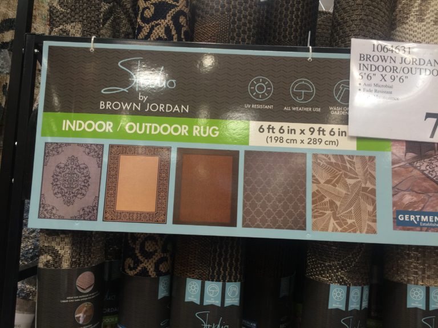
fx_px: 367
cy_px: 164
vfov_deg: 48.2
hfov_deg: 61.7
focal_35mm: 29
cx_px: 219
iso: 80
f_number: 2.2
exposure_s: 1/30
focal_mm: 4.15
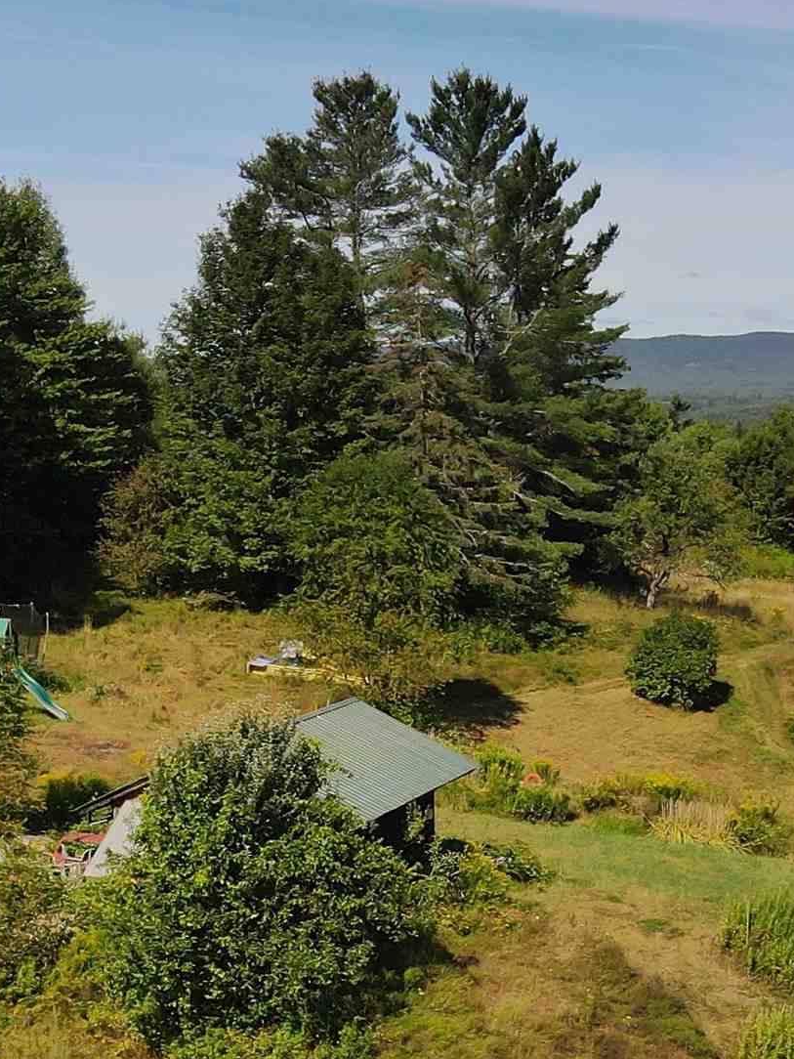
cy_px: 826
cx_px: 397
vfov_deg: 28.0
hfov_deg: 21.6
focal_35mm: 68
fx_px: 2080
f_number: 2.8
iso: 100
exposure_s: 1/100
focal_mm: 4.5
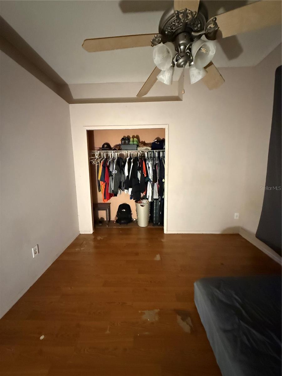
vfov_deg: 102.1
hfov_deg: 85.7
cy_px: 188
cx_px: 141
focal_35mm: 14
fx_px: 152
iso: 1600
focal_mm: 2.22
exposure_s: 1/36
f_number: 2.2
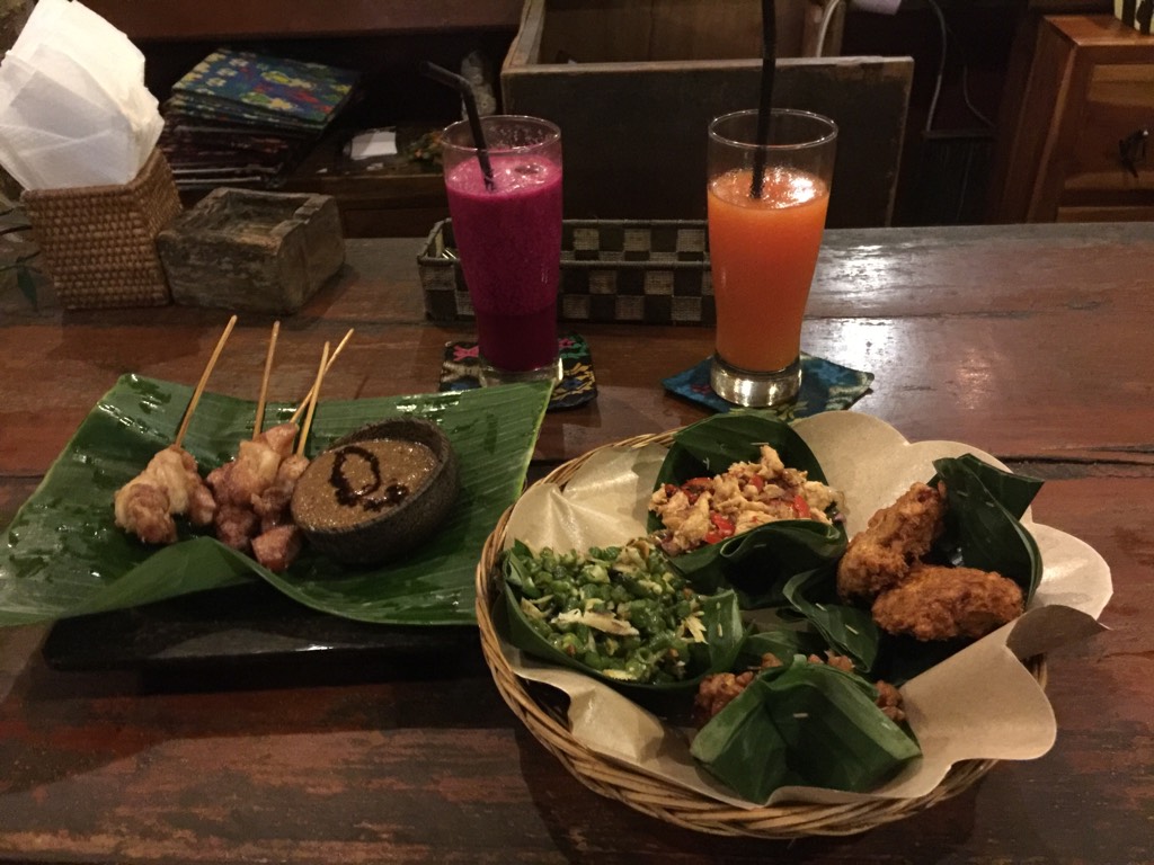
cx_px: 577
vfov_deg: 48.2
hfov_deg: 61.7
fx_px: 967
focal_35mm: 29
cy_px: 432
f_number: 2.2
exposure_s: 1/4
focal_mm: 4.15
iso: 320
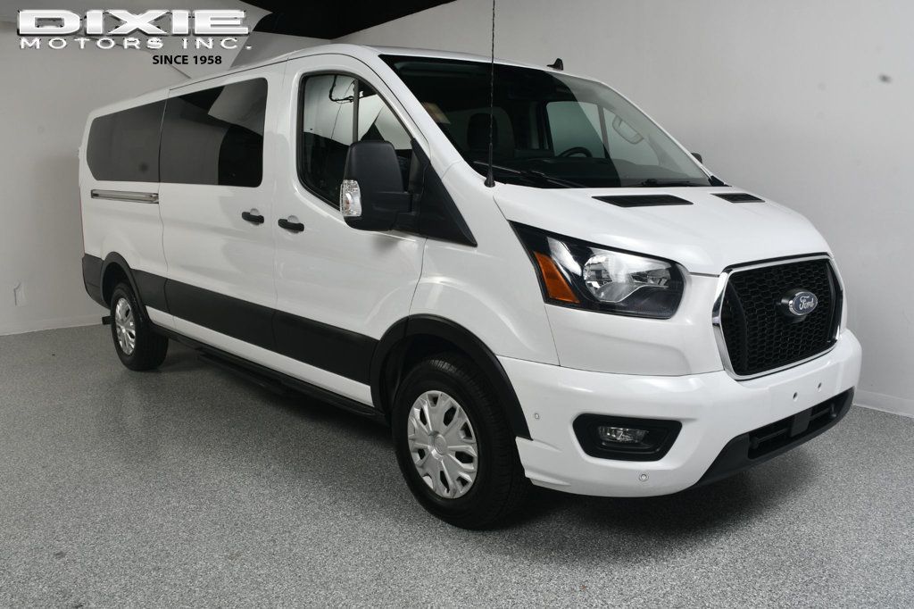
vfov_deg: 43.6
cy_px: 304
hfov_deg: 61.9
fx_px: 761
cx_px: 457
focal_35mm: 30
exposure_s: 1/160
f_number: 13
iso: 100
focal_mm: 20
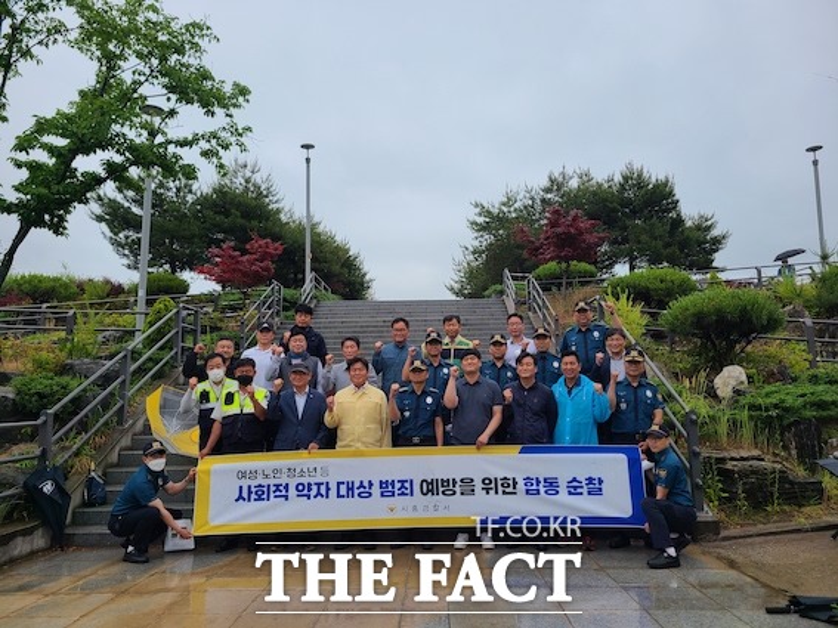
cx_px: 419
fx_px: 629
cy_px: 314
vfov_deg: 53.0
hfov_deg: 67.3
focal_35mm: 26
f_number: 1.8
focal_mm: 5.4
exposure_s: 1/981
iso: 40
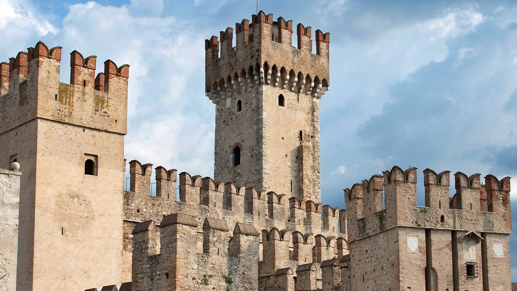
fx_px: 960
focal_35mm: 70
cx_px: 302
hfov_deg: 30.1
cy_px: 202
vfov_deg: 17.2
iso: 200
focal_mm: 26
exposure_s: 1/320
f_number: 7.1
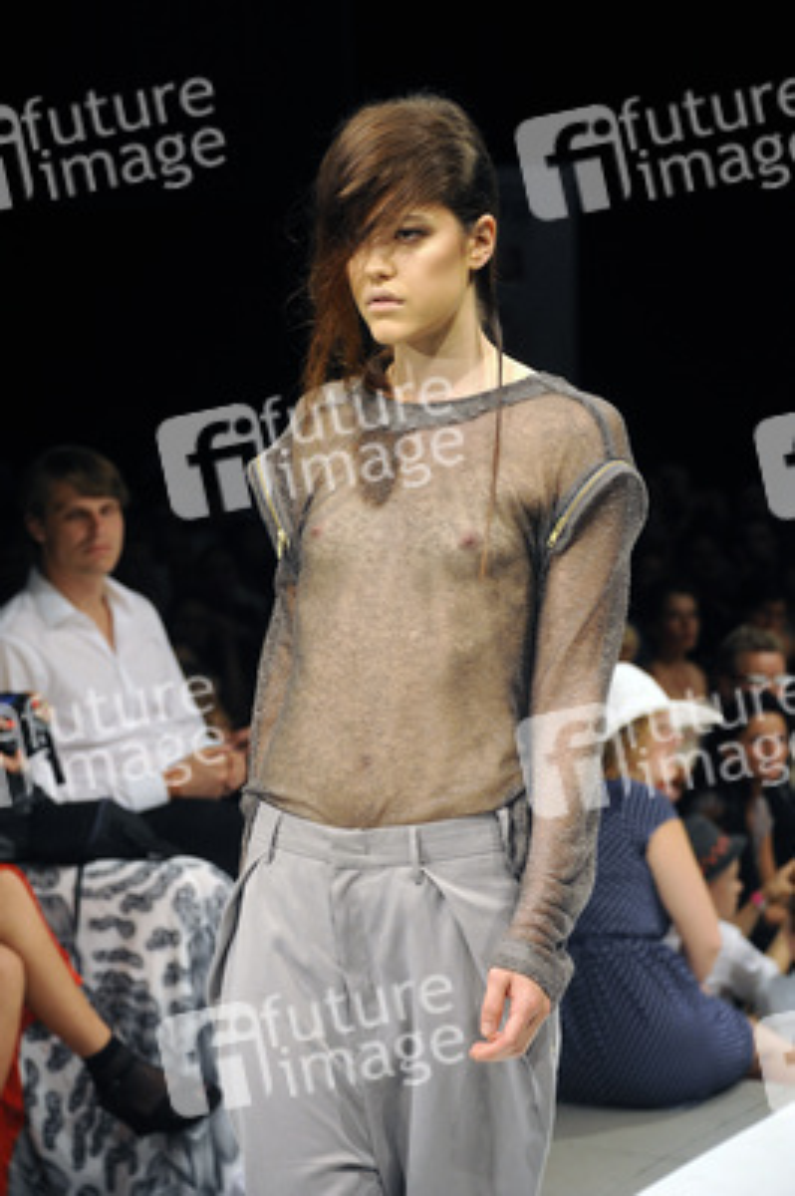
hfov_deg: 13.7
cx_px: 398
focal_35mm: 100
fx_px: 3318
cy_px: 598
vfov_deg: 20.4
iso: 1600
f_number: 5.6
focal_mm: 100
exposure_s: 1/200
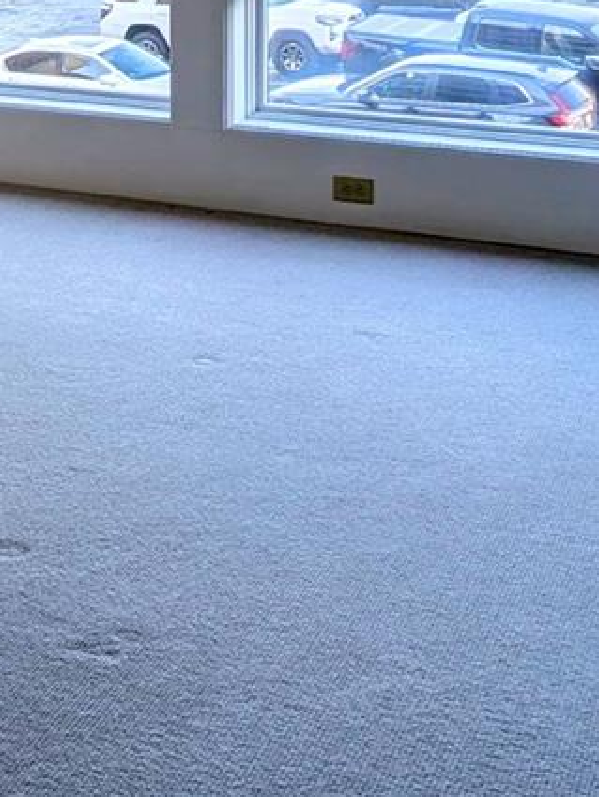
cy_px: -51
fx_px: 2003
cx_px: -237
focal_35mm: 87
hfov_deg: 15.9
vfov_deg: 21.5
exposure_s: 1/1541
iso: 26
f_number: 1.68
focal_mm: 6.9
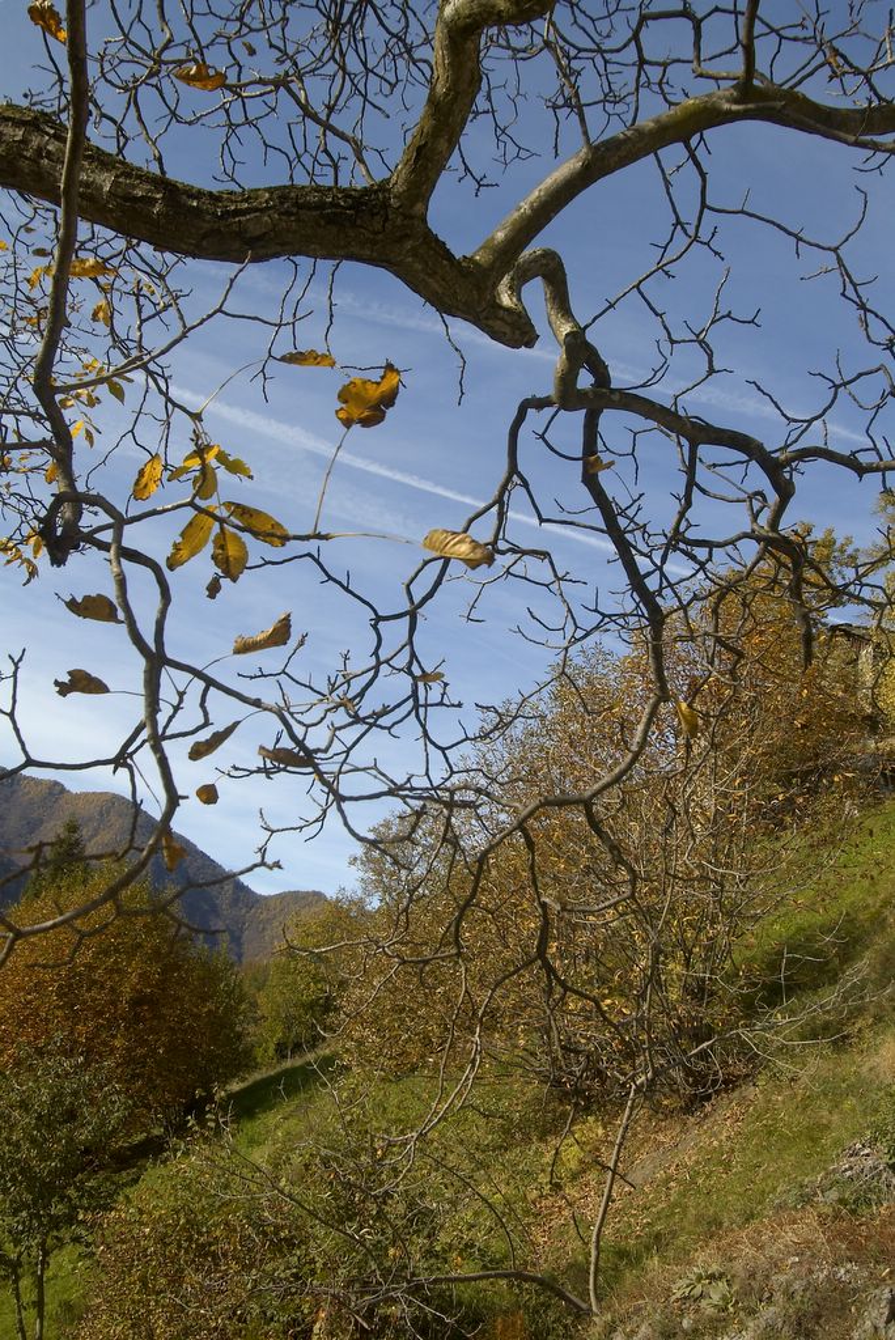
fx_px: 1341
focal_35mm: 36
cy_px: 670
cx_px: 448
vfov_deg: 53.1
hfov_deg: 36.9
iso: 200
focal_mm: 24
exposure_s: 1/350
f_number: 8
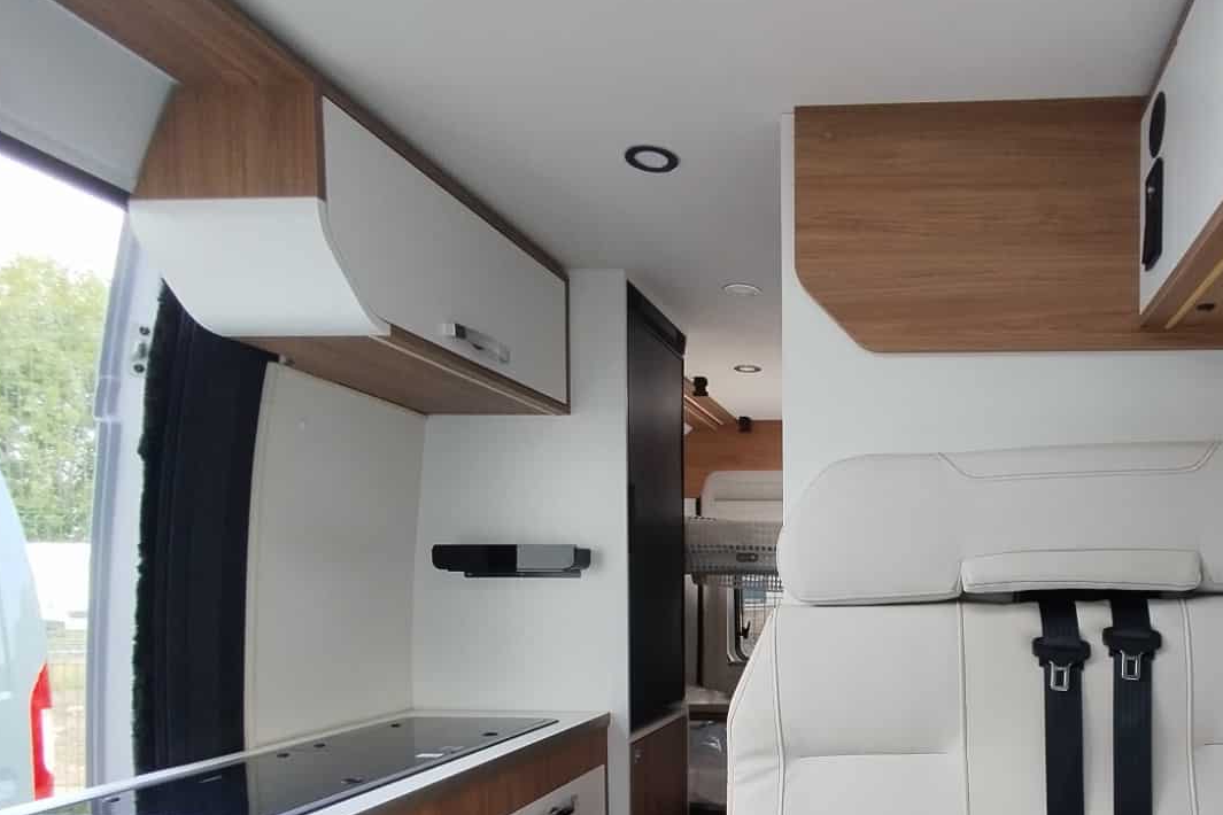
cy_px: 627
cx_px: 901
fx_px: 849
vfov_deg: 48.9
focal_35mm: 25
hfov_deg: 67.4
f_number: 2.2
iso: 50
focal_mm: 1.65
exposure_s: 1/102
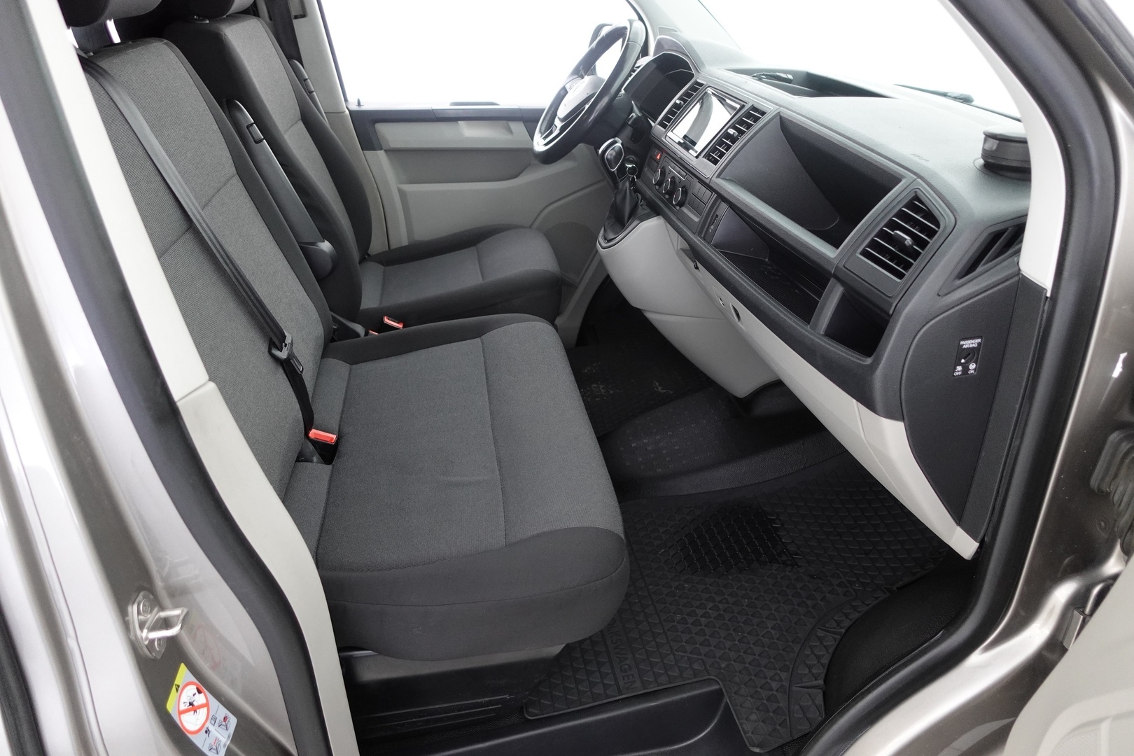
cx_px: 567
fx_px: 756
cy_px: 378
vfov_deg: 53.1
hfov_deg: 73.7
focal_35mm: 24
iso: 800
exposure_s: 1/20
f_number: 1.8
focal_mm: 9.4
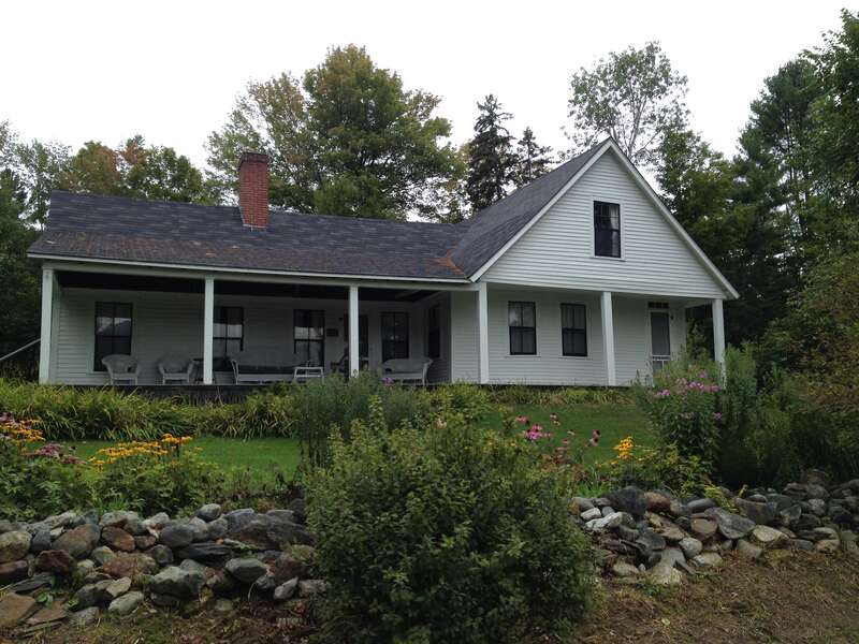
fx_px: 869
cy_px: 322
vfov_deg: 40.7
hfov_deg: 52.6
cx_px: 430
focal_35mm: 35
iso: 50
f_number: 2.4
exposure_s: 1/649
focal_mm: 4.28
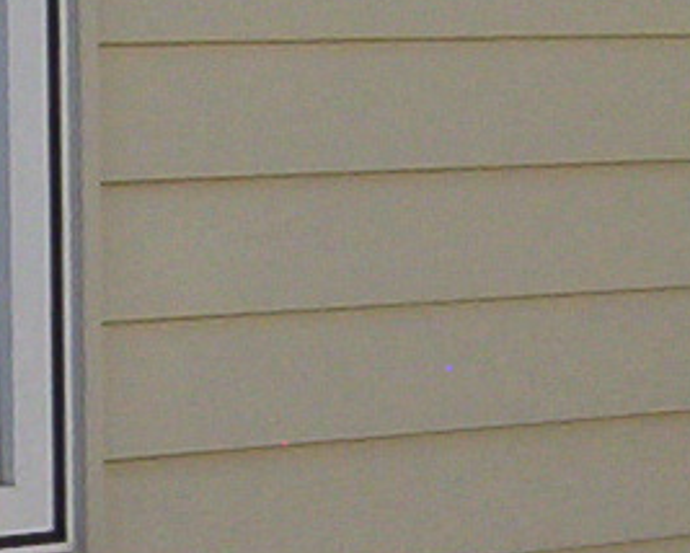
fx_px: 4394
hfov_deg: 8.9
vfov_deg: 7.2
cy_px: 419
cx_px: -121
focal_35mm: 215
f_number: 5.24
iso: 100
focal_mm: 5.54
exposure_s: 1/463
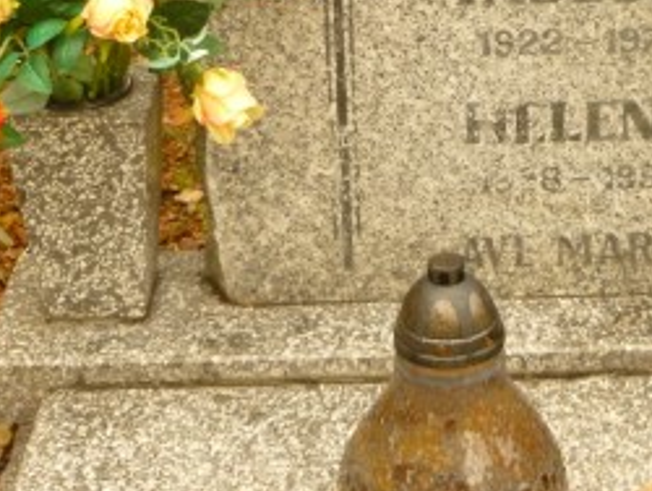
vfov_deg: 15.7
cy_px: -29
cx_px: 493
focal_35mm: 92
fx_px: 1735
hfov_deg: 21.1
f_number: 3.6
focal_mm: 6.5
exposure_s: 1/250
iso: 200
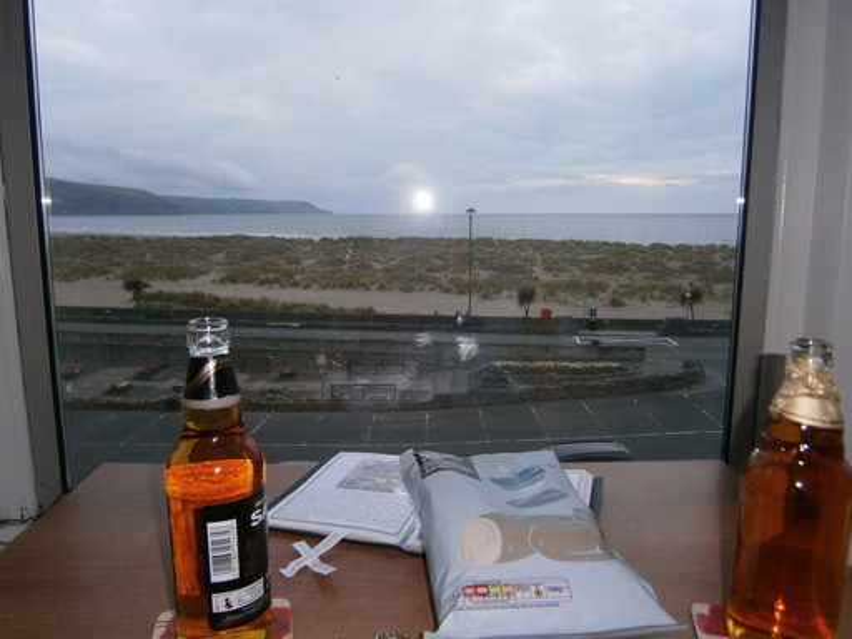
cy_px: 320
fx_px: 640
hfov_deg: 67.3
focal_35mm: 26
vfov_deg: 53.1
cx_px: 426
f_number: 2.8
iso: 125
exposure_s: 1/30
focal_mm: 4.7
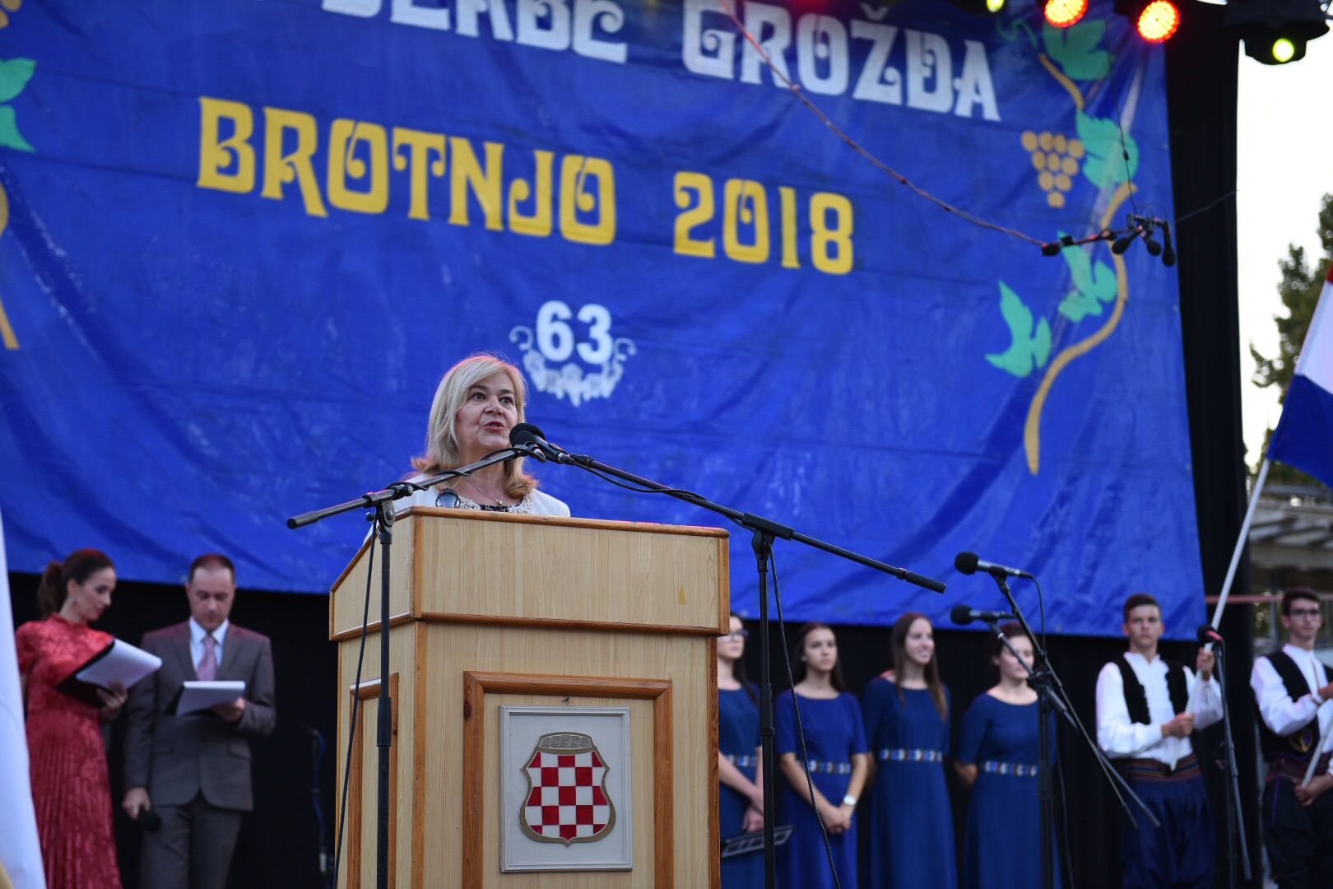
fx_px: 2592
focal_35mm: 70
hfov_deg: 28.8
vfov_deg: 19.5
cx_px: 666
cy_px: 444
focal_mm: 70
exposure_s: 1/400
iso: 500
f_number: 2.8
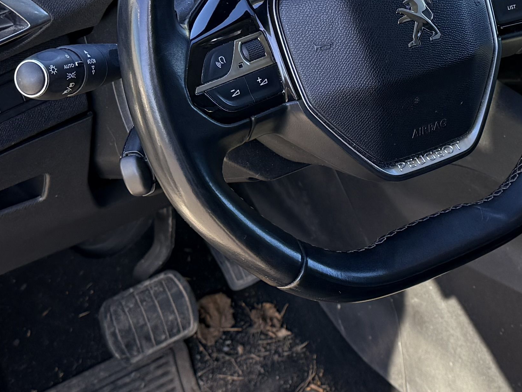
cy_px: 13
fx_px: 1267
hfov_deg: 23.0
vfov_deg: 17.2
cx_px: 405
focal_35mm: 84
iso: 100
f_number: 1.78
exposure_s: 1/397
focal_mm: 6.76
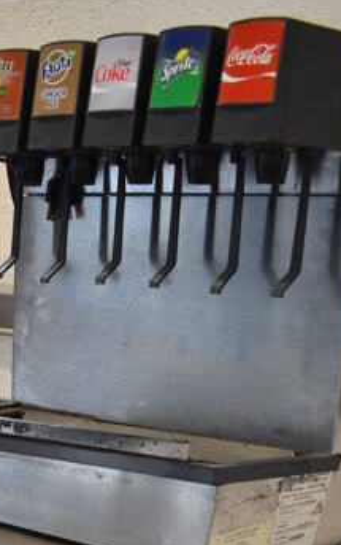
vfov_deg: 24.8
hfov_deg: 17.7
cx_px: 52
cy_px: 692
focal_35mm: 73
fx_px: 1085
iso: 1100
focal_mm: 18
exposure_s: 1/125
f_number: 3.5
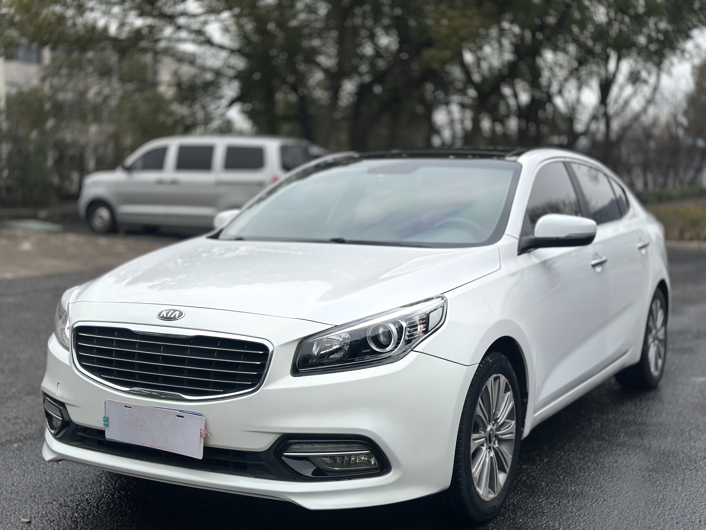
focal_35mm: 48
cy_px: 265
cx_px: 353
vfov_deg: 30.3
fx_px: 979
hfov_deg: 39.7
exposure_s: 1/2890
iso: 100
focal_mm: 6.86
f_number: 1.78
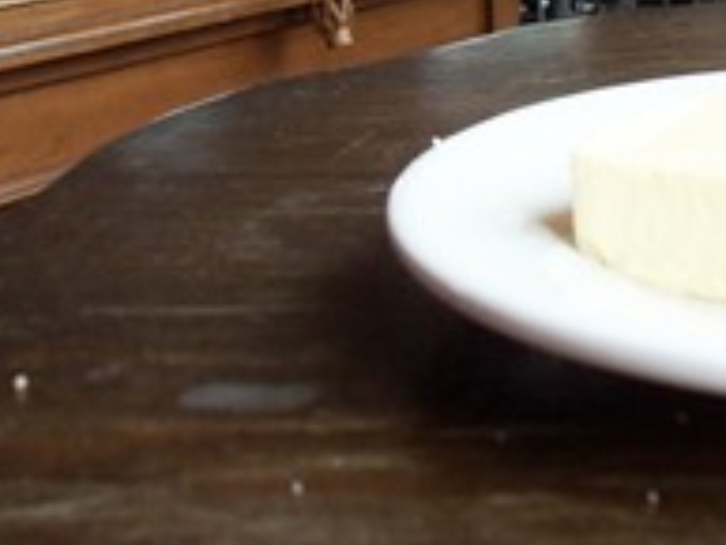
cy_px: -83
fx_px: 1490
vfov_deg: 19.7
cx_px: 410
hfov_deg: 27.4
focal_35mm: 71
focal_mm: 5.2
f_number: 3.4
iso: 80
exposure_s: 1/50
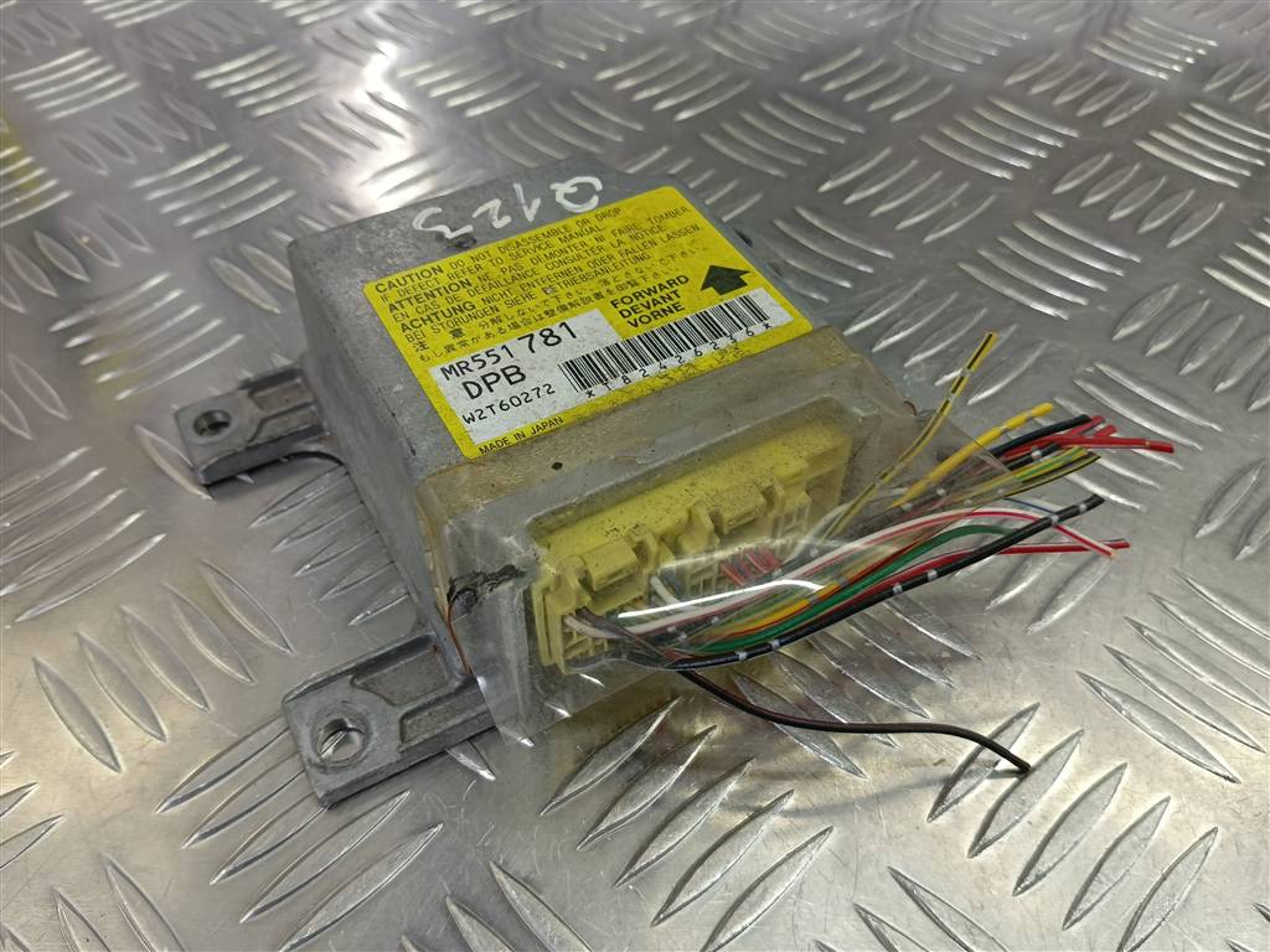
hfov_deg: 65.3
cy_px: 476
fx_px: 991
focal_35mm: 27
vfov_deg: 51.4
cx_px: 635
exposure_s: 1/50
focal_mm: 4.11
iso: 92
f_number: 1.6
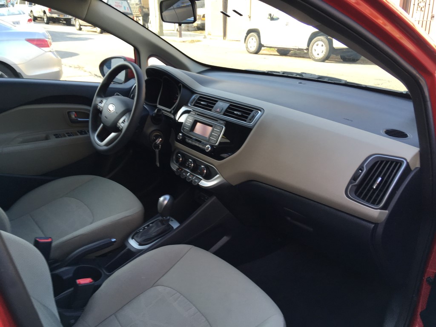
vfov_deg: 48.2
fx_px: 365
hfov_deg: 61.7
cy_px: 164
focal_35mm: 29
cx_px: 218
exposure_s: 1/120
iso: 32
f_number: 2.2
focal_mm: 4.15
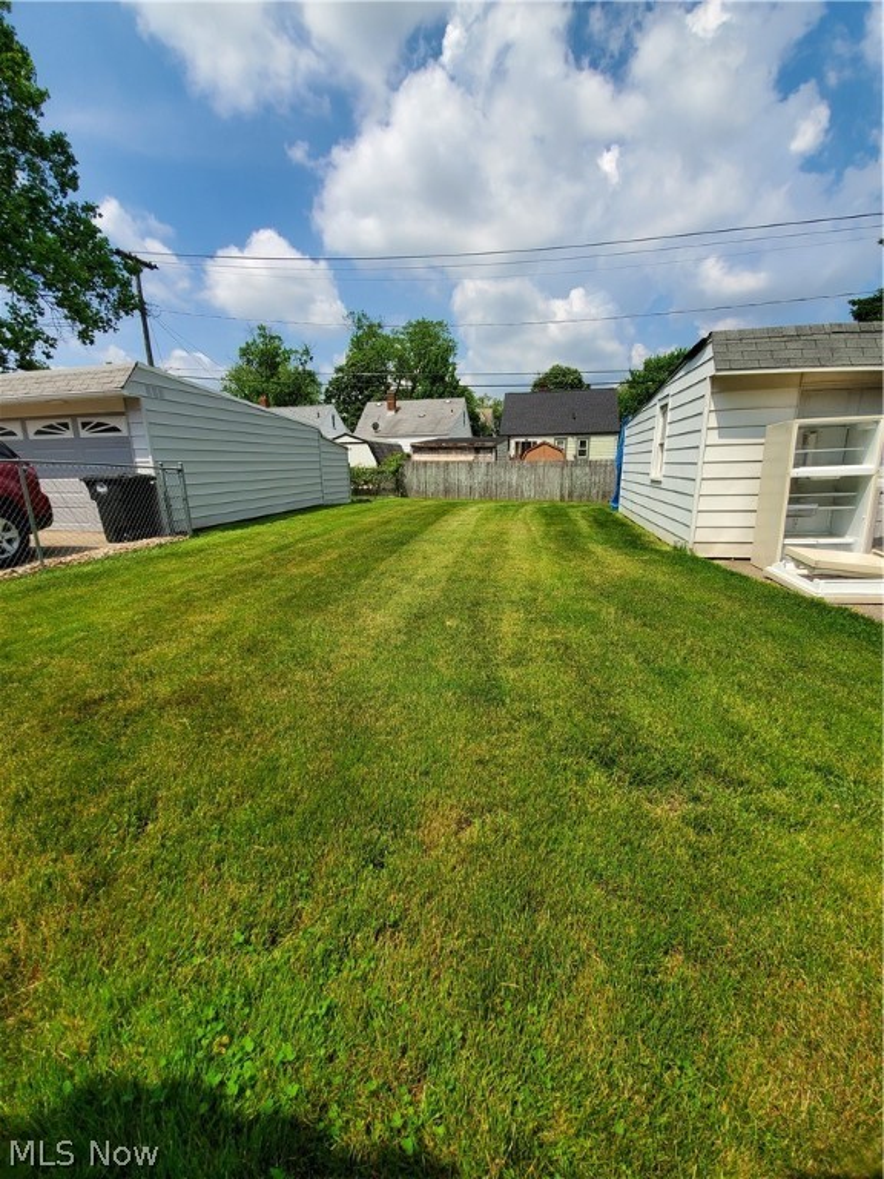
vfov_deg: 106.2
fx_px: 443
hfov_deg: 89.9
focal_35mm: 13
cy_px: 590
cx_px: 442
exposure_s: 1/1368
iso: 50
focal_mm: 1.8
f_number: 2.2
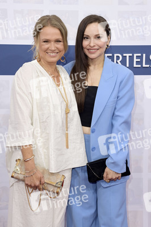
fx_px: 391
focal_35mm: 62
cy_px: 114
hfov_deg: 21.9
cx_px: 76
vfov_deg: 32.4
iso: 640
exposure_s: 1/125
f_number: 7.1
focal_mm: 62
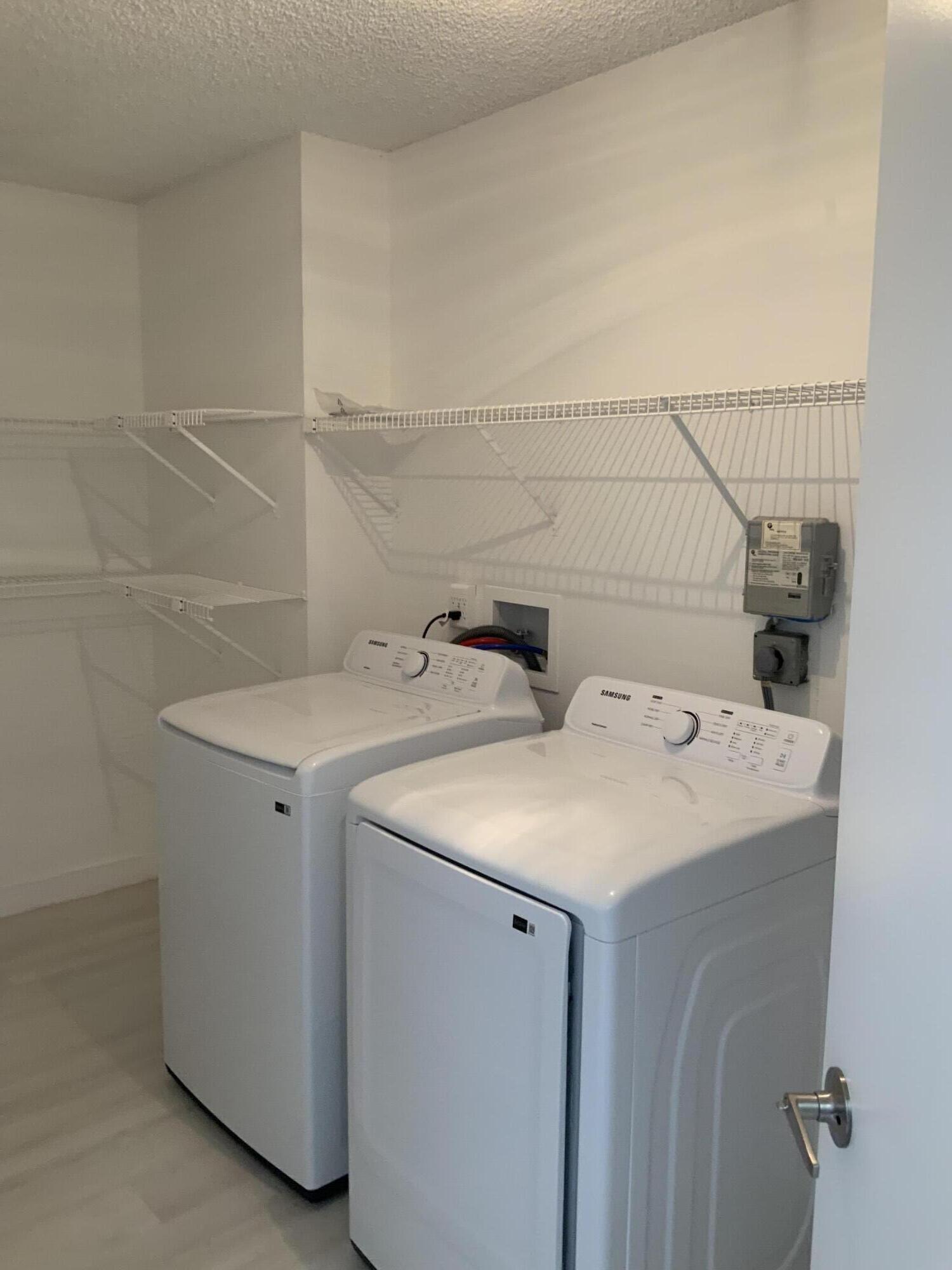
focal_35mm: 29
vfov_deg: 61.7
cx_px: 476
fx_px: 1063
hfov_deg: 48.2
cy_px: 635
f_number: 1.8
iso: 125
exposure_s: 1/60
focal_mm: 3
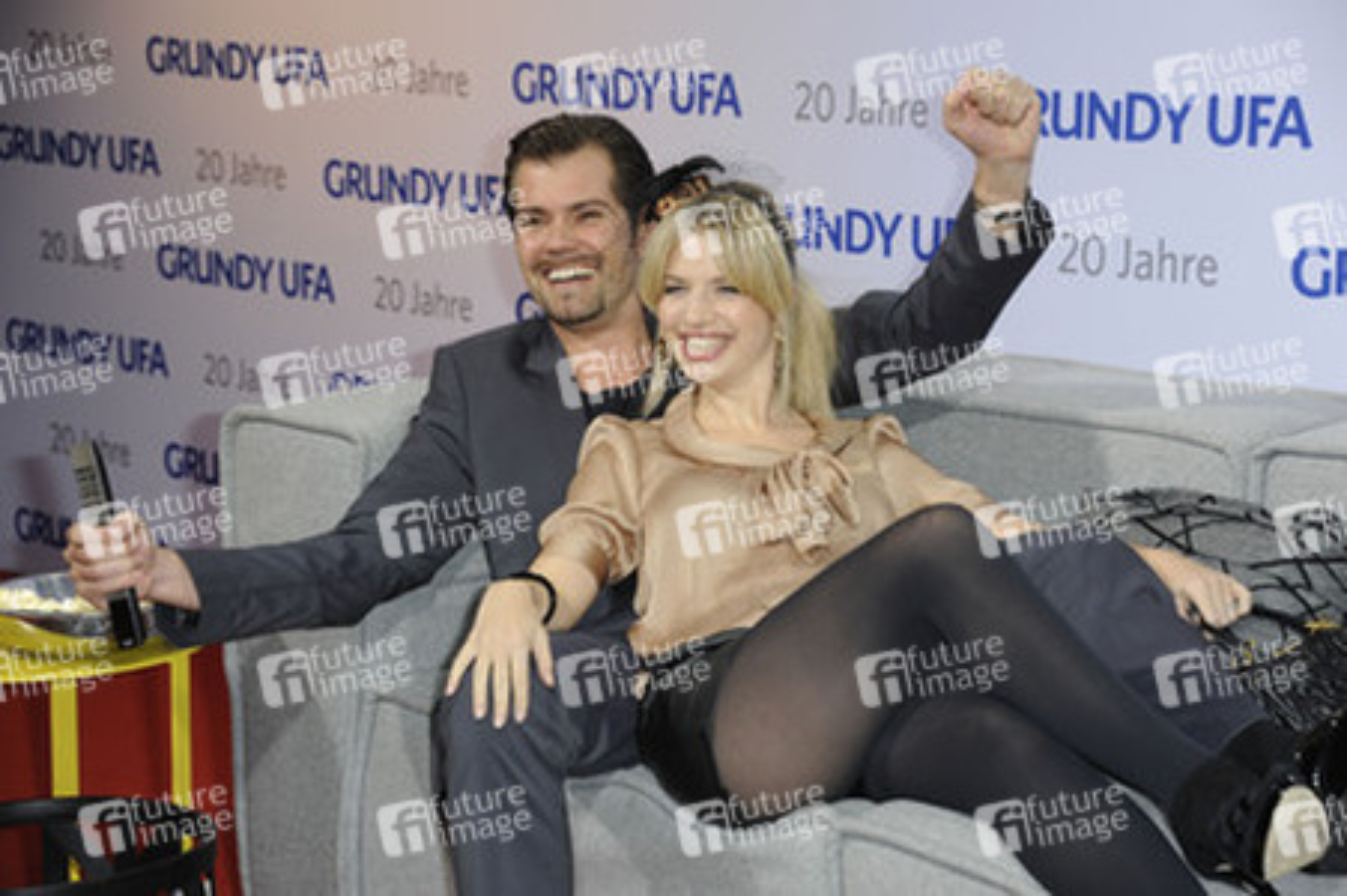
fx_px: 3739
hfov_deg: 20.4
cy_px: 448
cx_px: 674
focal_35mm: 100
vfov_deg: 13.7
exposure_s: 1/160
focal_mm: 100
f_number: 6.3
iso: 640
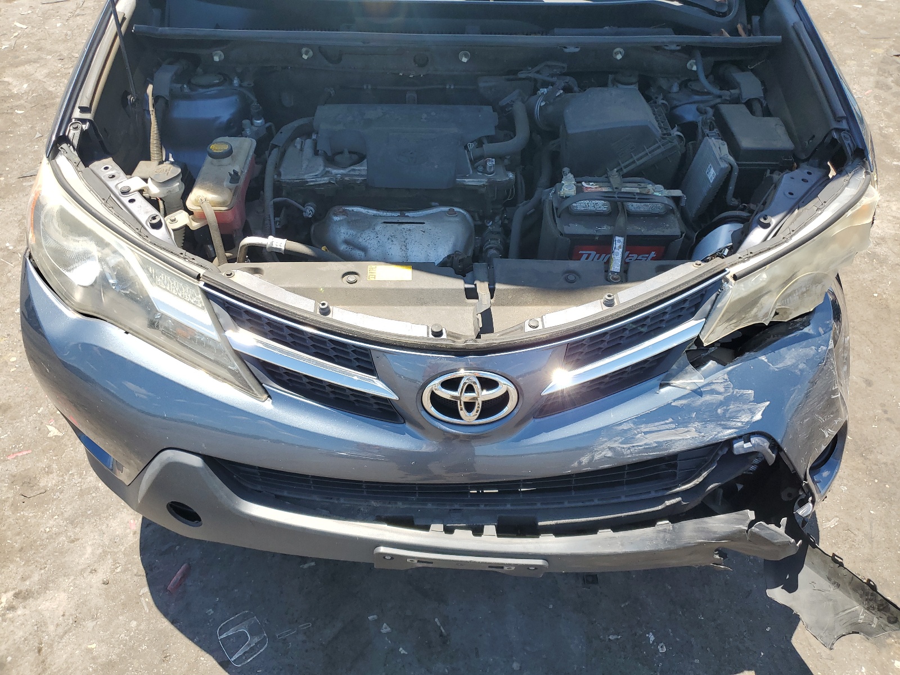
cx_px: 450
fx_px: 676
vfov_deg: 53.1
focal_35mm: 26
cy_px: 338
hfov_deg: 67.3
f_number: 1.5
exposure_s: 1/1250
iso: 50
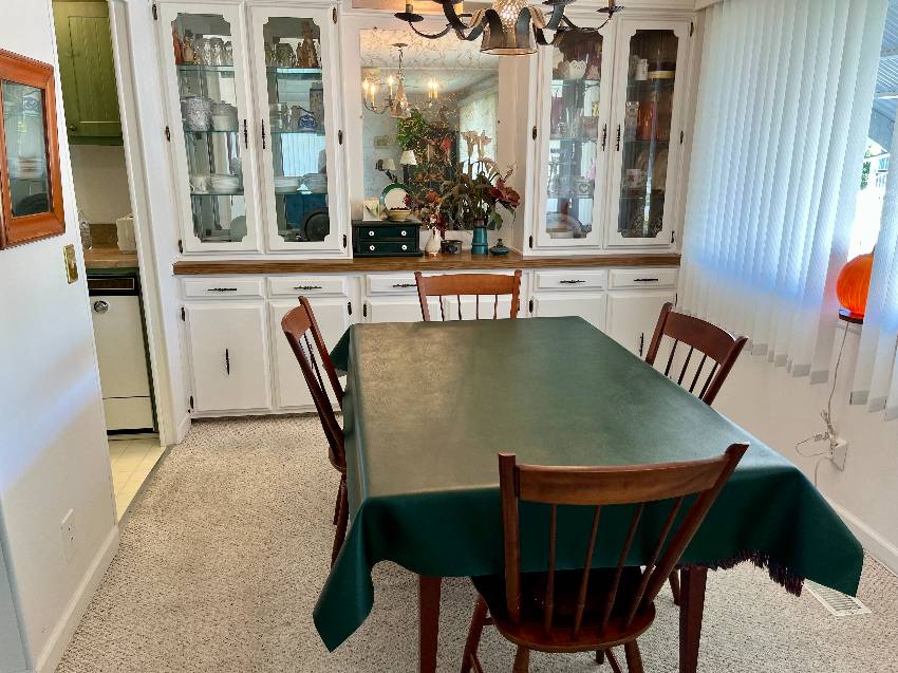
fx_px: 674
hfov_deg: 67.3
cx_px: 449
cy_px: 336
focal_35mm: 26
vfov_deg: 53.0
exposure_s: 1/120
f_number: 1.6
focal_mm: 5.1
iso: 125
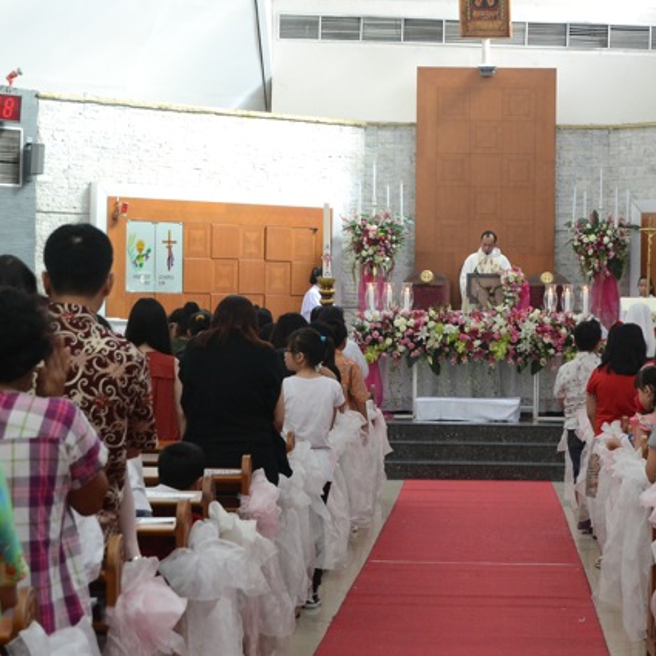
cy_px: 328
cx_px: 480
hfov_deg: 16.4
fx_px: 2265
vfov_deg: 16.5
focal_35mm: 106
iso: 1600
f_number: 5.6
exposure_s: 1/100
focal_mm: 55
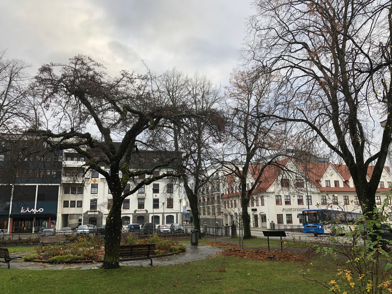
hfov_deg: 63.4
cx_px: 196
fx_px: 317
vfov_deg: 49.7
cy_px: 147
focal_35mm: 28
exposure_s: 1/218
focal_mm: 4
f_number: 1.8
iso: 20
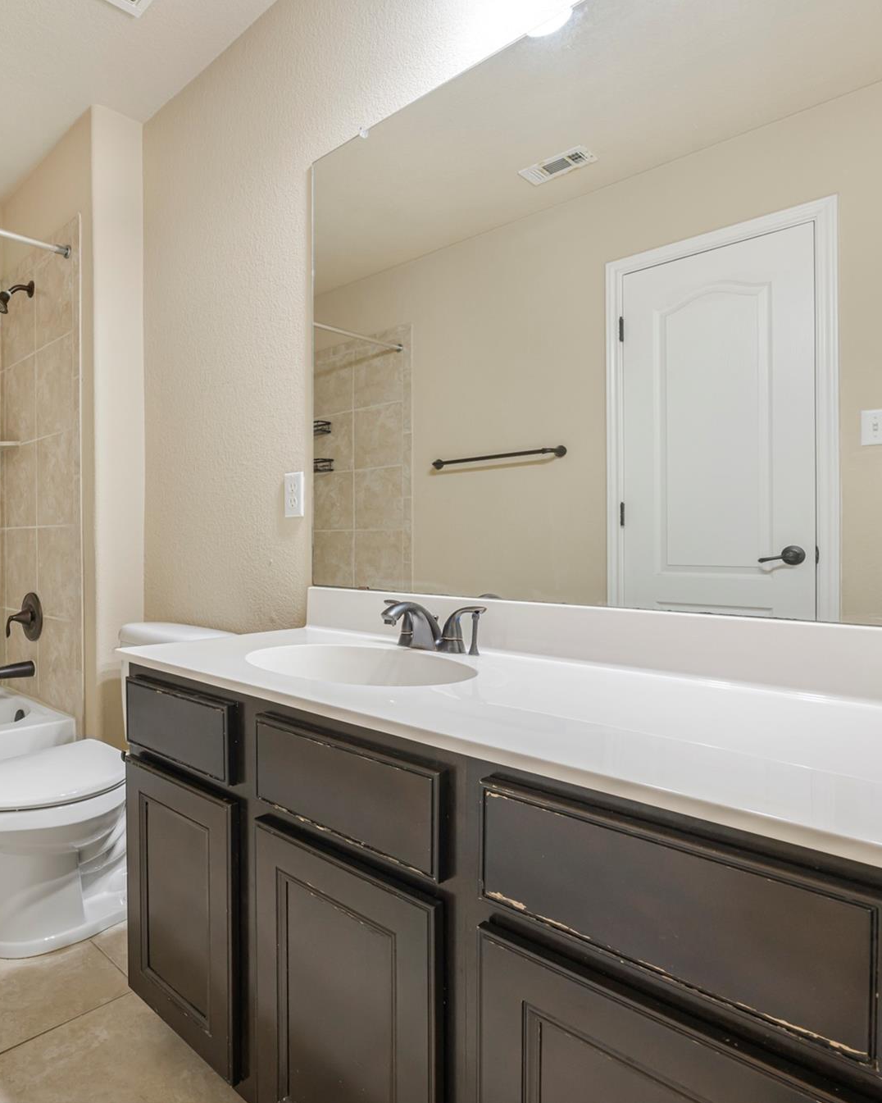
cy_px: 546
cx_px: 252
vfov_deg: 80.4
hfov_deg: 65.1
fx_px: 653
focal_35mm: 20
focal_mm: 14
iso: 250
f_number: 11
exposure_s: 1/4
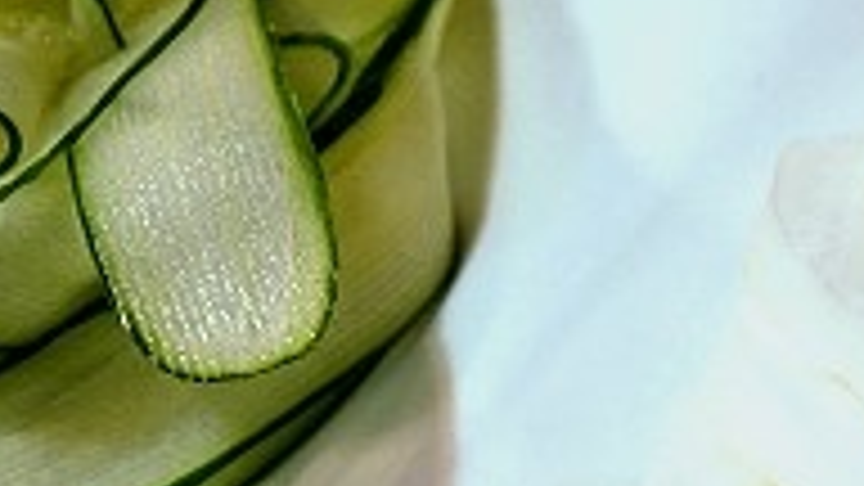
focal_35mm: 130
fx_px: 2978
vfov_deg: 9.2
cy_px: 587
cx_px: 315
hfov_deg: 16.5
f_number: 3.5
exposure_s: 1/60
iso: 1600
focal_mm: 28
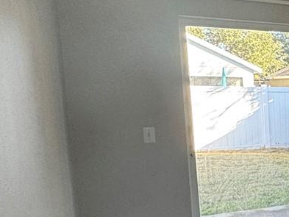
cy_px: 143
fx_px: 476
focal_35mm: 57
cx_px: 496
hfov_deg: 22.7
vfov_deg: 25.6
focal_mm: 2.22
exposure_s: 1/99
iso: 80
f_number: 2.2
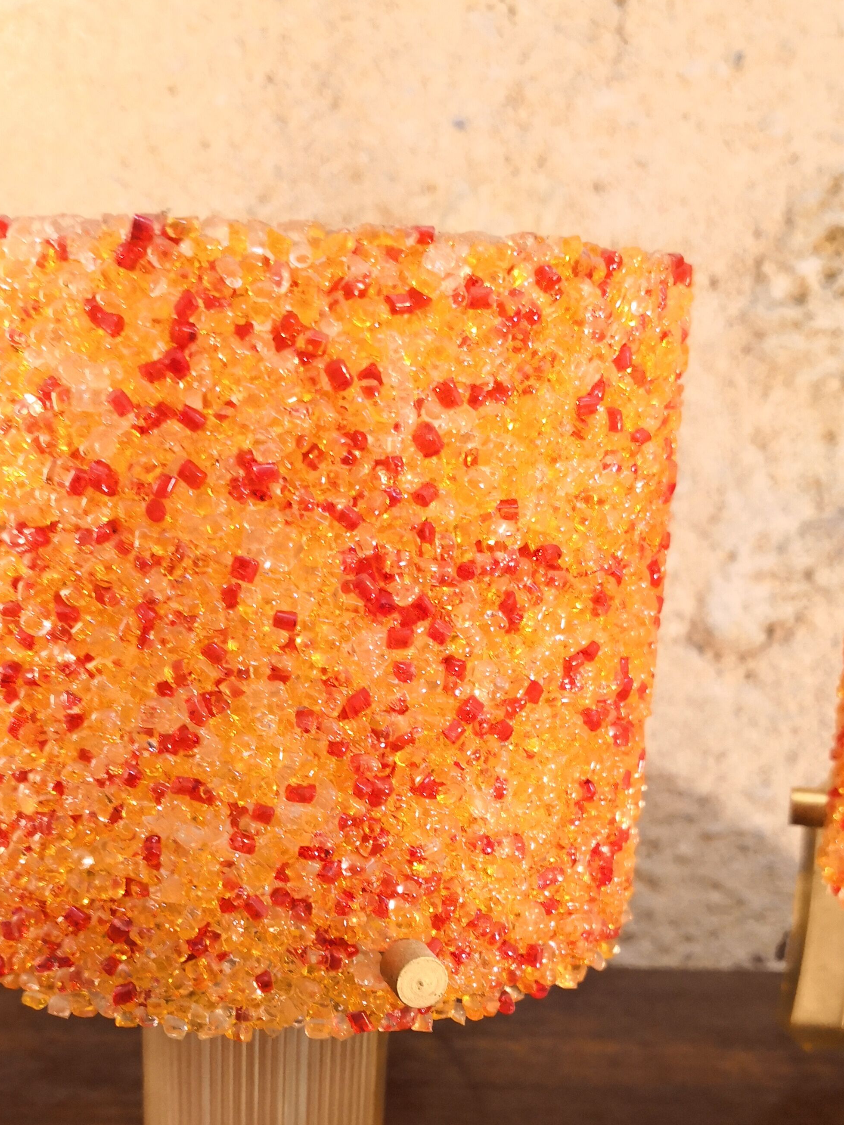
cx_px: 273
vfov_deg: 44.9
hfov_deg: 34.8
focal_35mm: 41
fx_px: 1333
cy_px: 773
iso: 200
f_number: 1.6
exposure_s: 1/50
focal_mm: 3.95
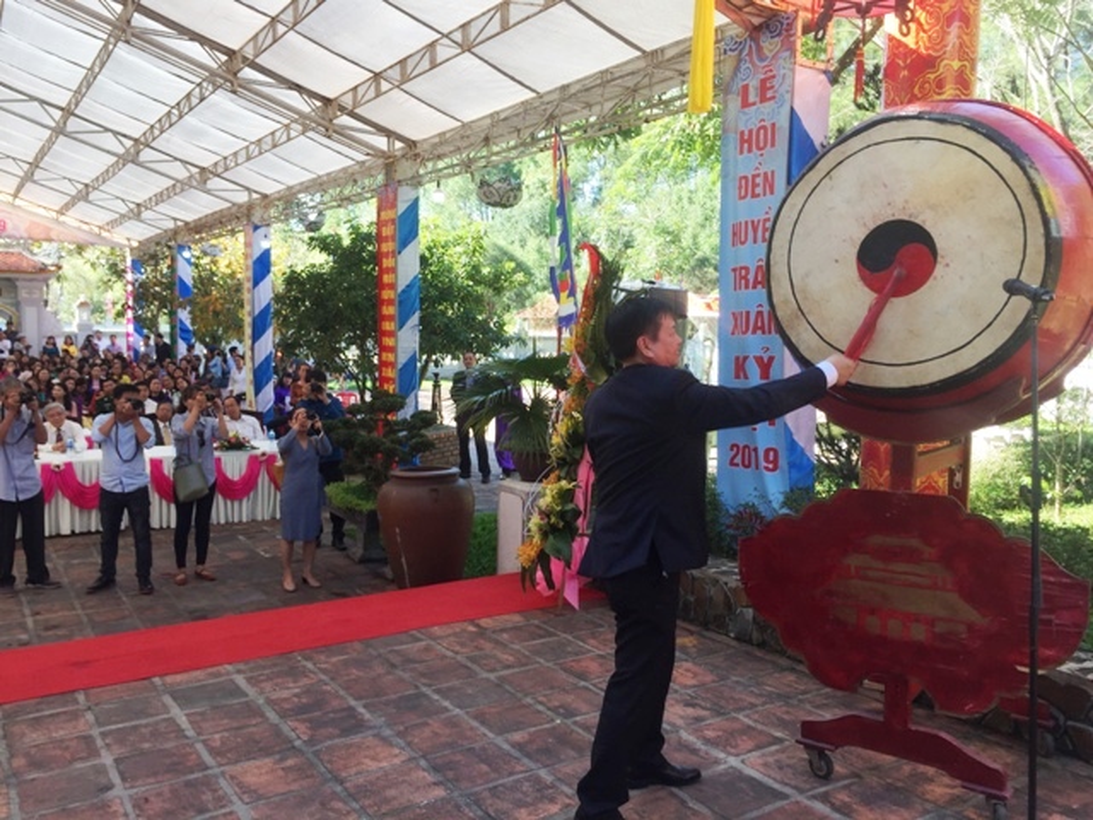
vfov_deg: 48.2
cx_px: 546
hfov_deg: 61.7
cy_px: 410
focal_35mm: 29
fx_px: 916
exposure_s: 1/170
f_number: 2.2
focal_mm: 4.15
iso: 32
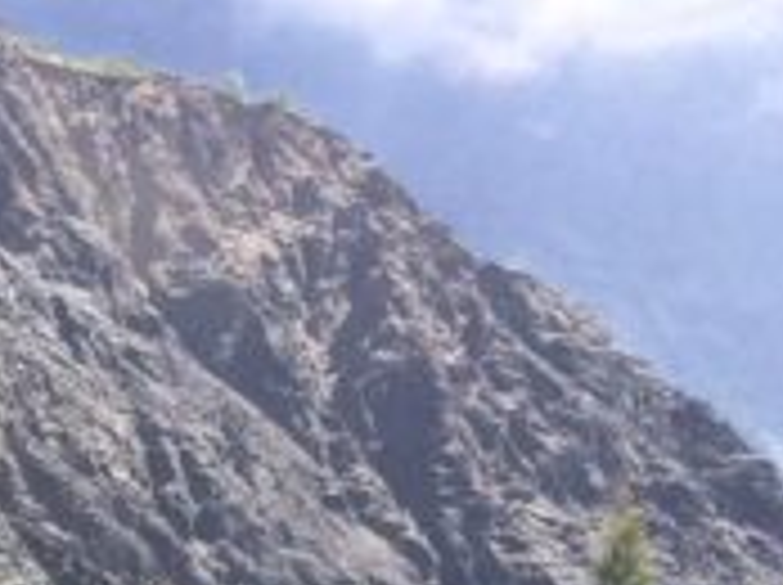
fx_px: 3863
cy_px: 1364
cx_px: -873
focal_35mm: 171
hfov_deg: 10.5
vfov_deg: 8.0
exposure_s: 1/570
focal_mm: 4.15
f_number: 2.2
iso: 32
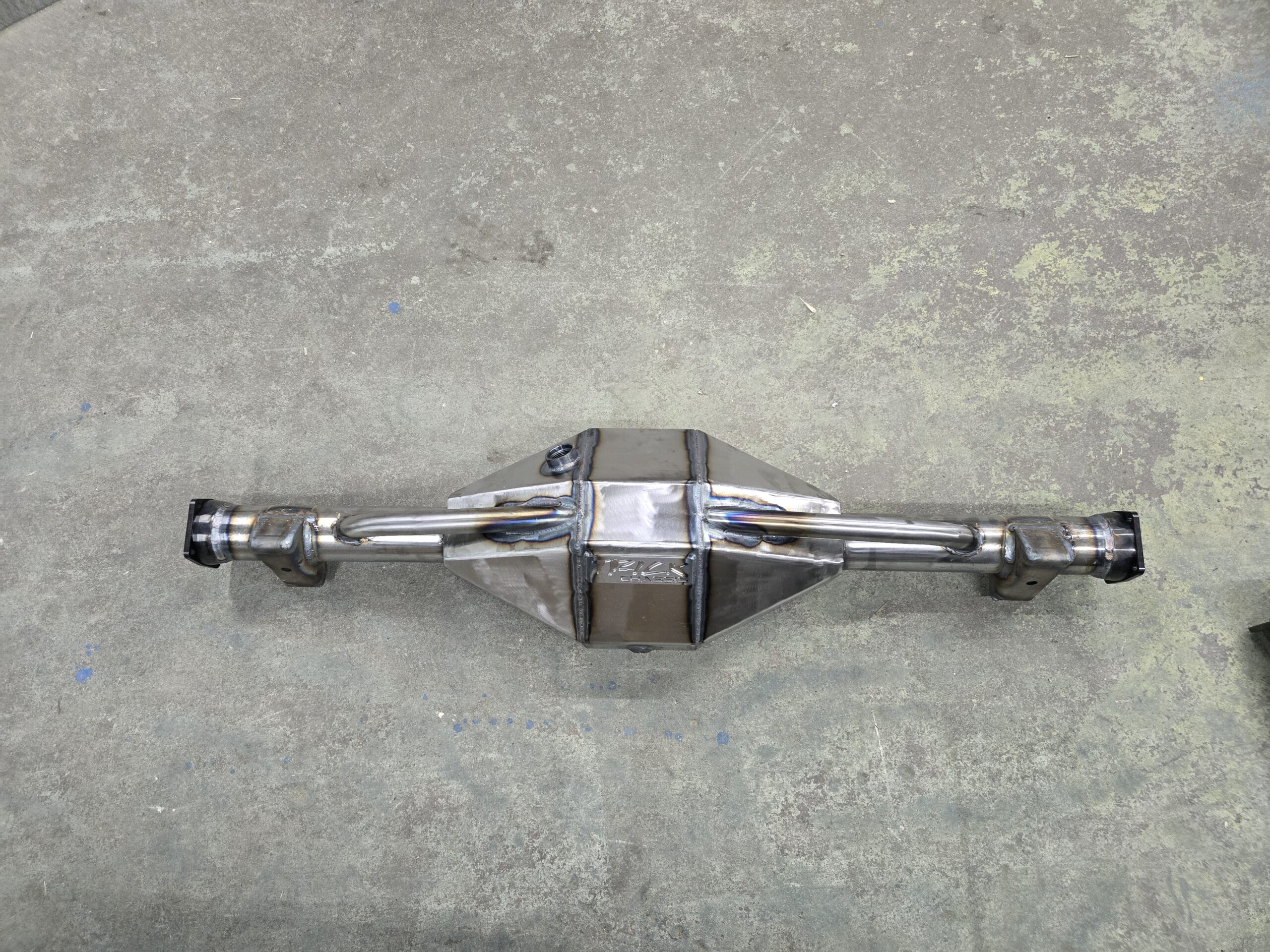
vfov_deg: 58.9
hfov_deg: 73.9
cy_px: 476
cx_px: 635
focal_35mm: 23
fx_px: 844
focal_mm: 5.4
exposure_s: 1/120
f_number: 1.8
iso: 640
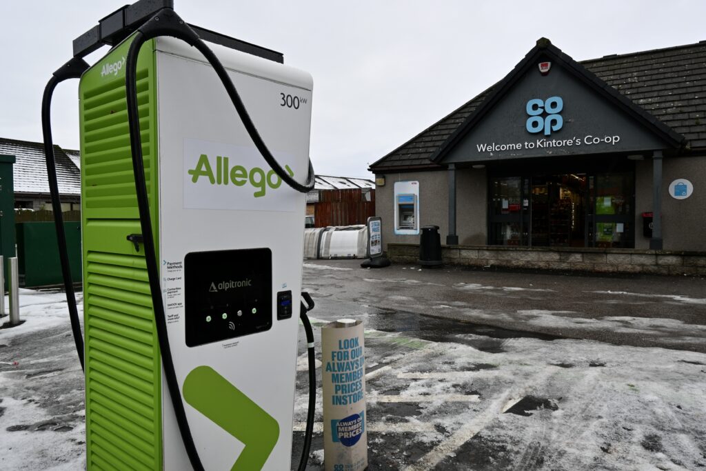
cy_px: 236
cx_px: 353
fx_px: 471
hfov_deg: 73.7
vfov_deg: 53.1
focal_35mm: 24
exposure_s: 1/250
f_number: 5.6
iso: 140
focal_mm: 16
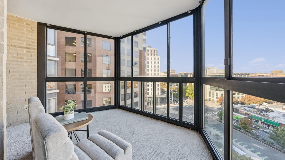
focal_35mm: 13
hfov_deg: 110.8
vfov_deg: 78.4
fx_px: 98
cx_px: 145
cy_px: 77
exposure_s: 1/400
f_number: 7.1
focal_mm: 12
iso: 640
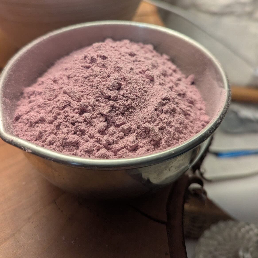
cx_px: 126
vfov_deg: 54.6
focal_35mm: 29
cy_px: 87
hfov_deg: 55.6
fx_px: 245
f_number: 1.9
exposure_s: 1/100
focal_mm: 6.8
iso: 228
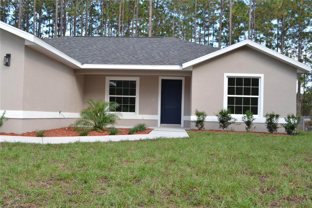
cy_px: 104
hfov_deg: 46.4
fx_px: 364
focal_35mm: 42
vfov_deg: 31.9
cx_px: 156
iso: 100
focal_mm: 28
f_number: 6.3
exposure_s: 1/100
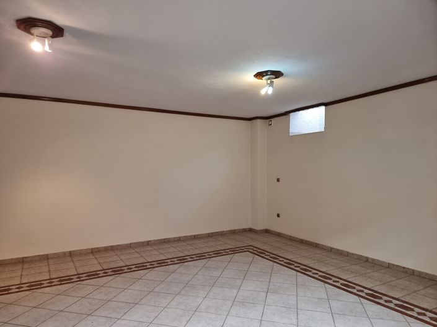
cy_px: 164
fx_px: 303
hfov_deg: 71.6
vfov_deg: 56.8
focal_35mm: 24
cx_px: 218
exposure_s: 1/50
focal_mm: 6.7
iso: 500
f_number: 1.8
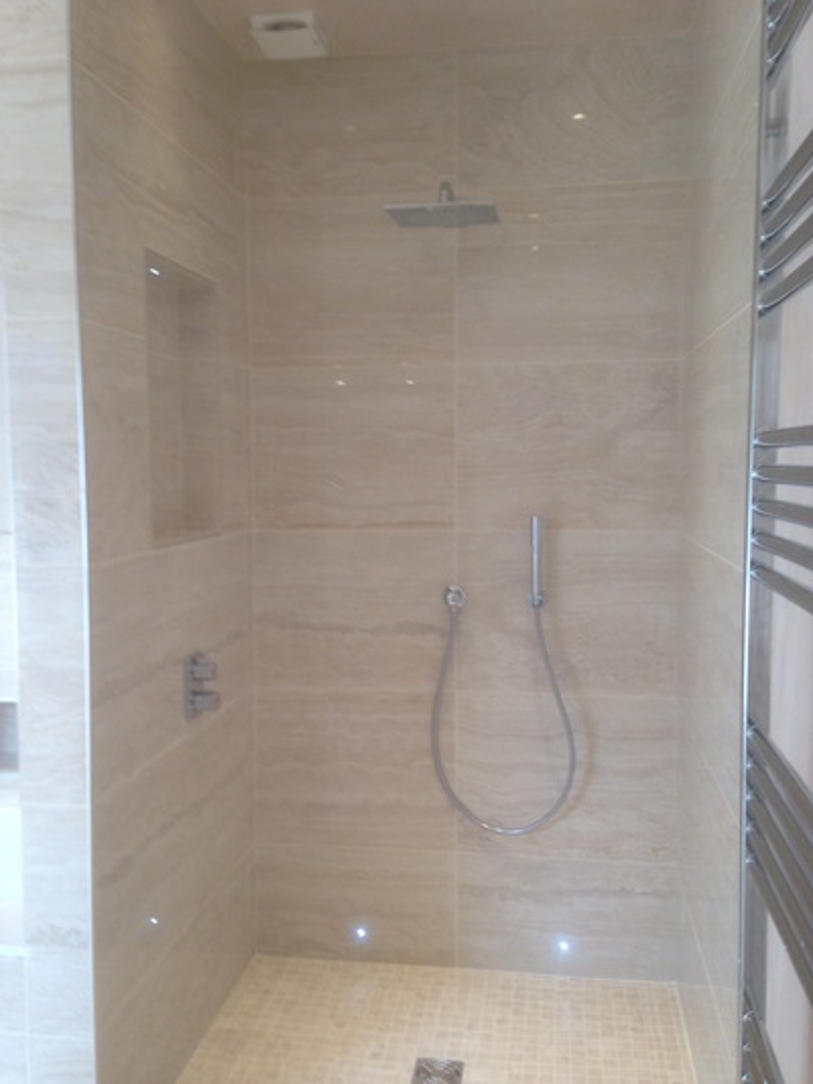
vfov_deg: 55.3
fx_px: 1033
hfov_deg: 43.0
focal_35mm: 33
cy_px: 542
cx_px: 406
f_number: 2.4
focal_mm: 4.12
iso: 64
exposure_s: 1/40
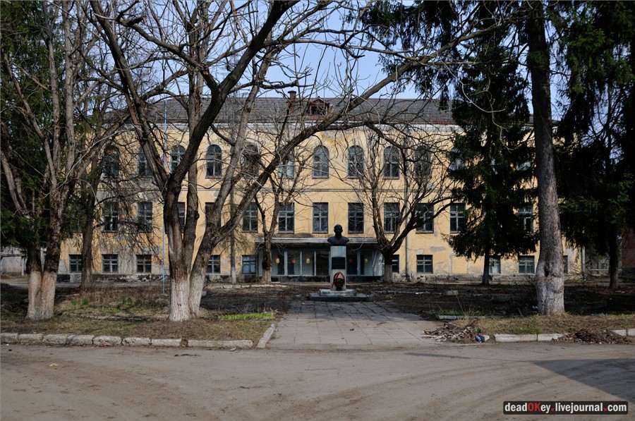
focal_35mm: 36
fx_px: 634
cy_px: 210
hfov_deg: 53.2
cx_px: 318
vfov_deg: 36.8
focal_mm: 24
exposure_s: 1/800
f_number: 7.1
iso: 200
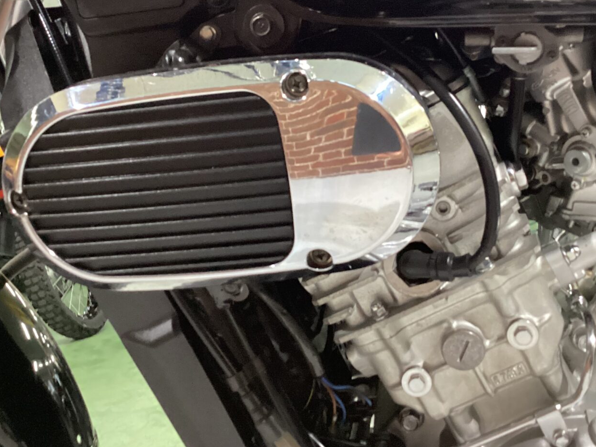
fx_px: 826
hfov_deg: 39.6
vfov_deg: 30.1
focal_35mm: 48
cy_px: 161
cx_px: 337
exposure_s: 1/30
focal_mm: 3.3
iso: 500
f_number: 2.4
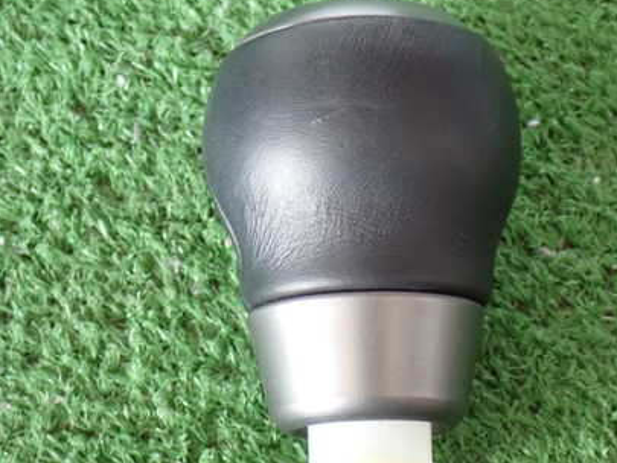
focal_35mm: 114
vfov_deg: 13.0
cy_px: 271
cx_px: 347
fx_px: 2033
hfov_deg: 17.3
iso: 800
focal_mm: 13.65
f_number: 4.1
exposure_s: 1/30
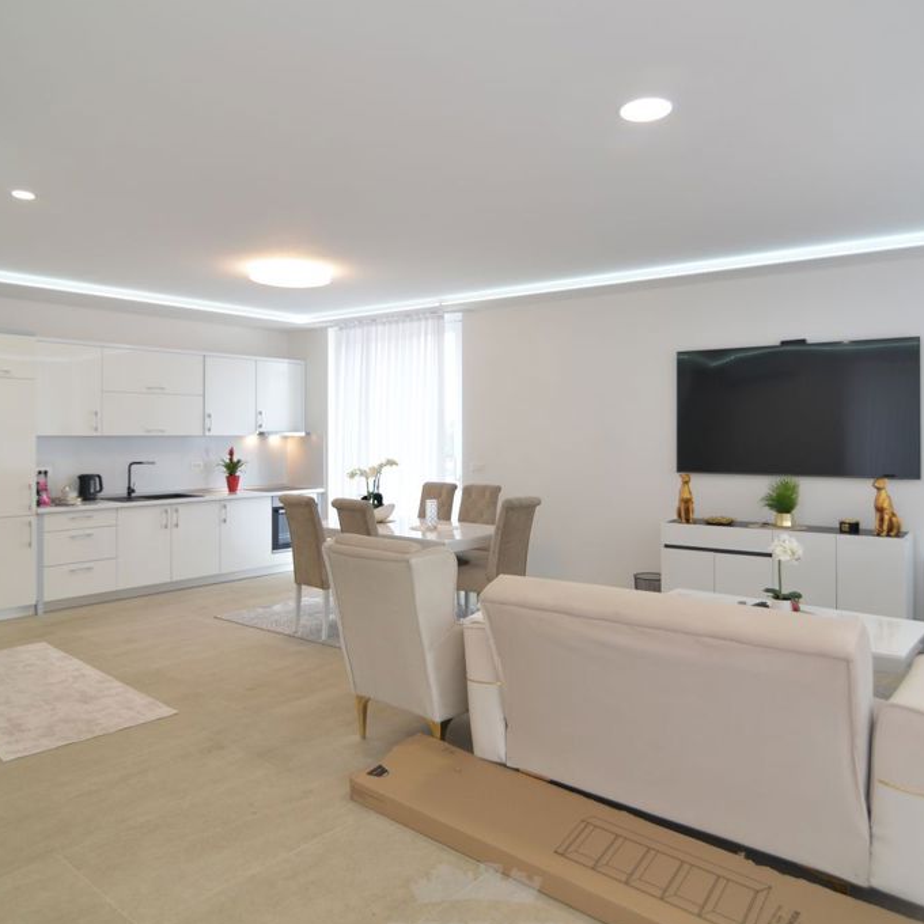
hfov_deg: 65.0
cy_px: 431
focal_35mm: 24
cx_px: 474
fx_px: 725
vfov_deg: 65.0
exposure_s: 1/125
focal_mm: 16
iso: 320
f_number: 5.6
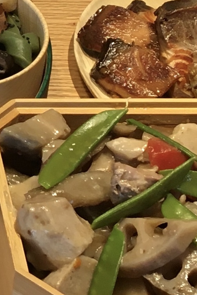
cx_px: 36
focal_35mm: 41
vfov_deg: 47.4
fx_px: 337
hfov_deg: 31.7
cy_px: 145
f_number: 2.2
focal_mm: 4.15
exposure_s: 1/30
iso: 64
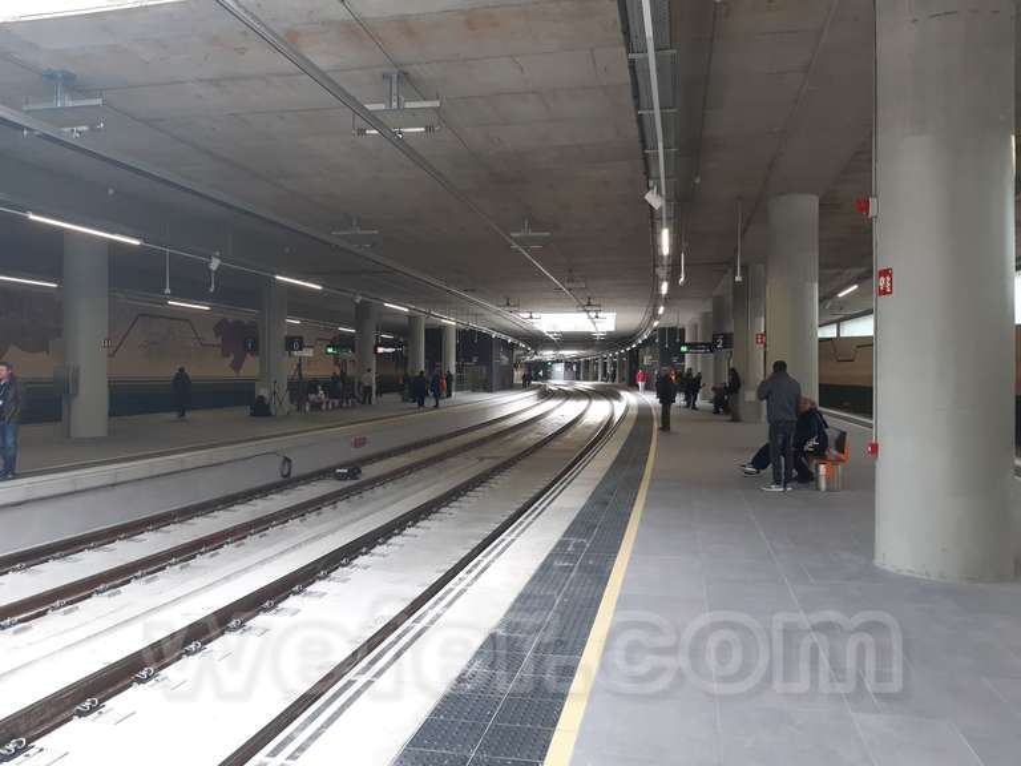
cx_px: 510
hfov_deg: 67.3
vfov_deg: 53.1
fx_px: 767
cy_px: 383
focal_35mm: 26
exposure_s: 1/100
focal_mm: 3.92
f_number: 1.7
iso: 64
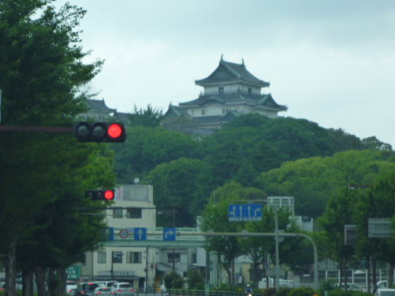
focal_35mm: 179
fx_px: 2042
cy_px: 142
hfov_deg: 11.0
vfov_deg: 8.3
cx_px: 222
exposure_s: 1/160
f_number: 5.9
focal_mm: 22.5
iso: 125
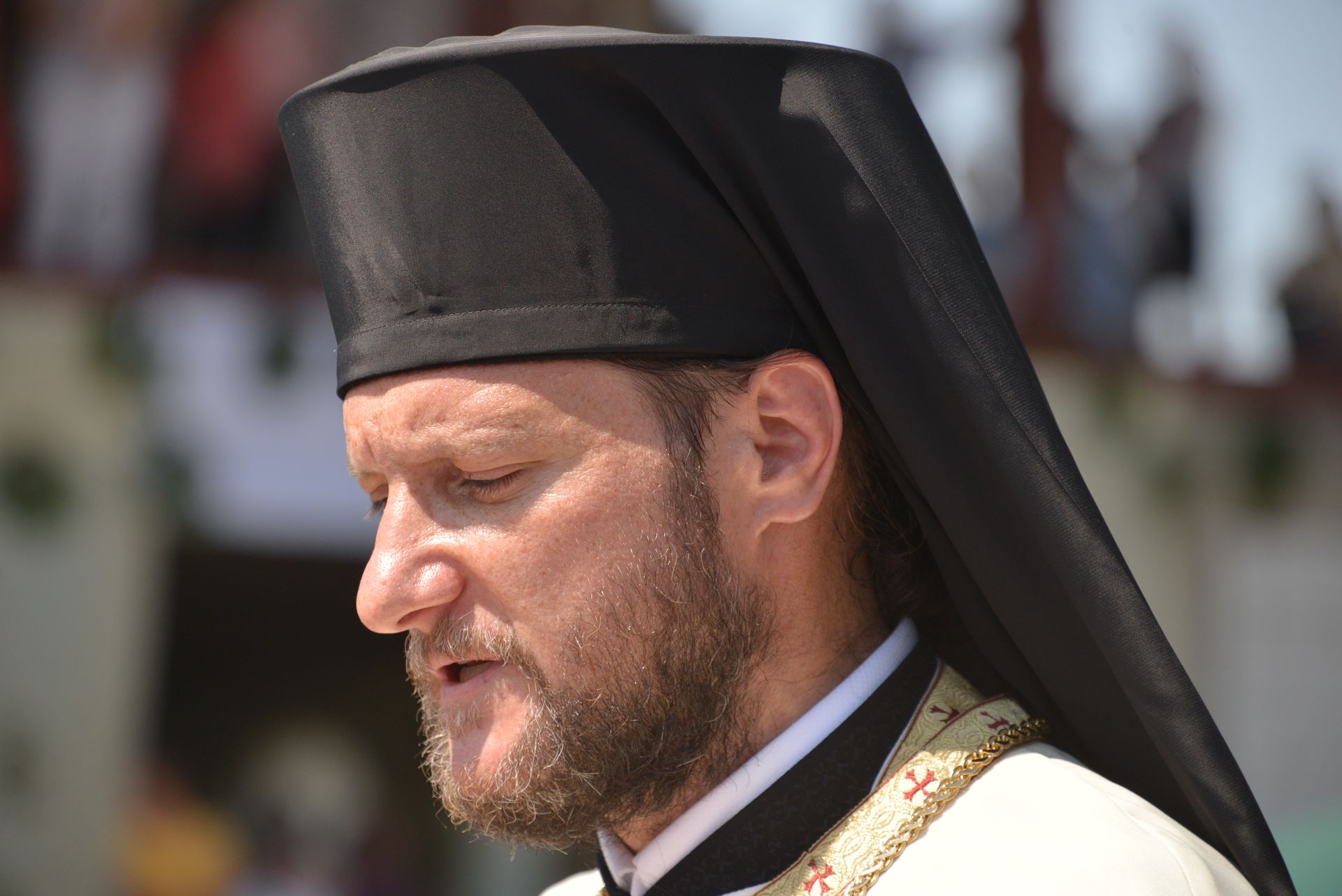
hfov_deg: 6.9
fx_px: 11185
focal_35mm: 300
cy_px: 448
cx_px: 671
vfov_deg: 4.6
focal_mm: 300
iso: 800
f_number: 7.1
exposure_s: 1/800
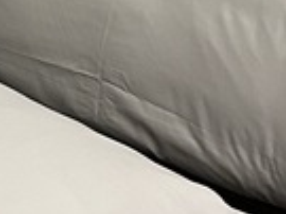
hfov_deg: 10.2
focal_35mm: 179
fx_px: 1478
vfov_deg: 7.9
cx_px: -299
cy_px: -212
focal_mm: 6.86
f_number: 1.78
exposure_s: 1/60
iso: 500
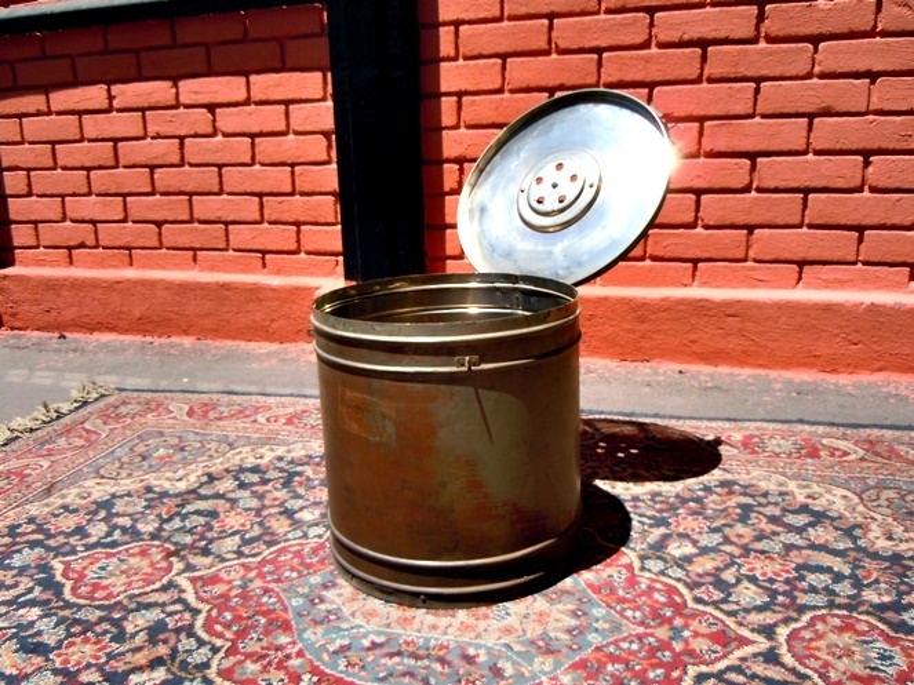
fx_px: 792
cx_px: 457
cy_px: 342
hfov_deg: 60.0
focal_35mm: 30
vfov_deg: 46.8
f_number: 3.5
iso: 100
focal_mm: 5.4
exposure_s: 1/800
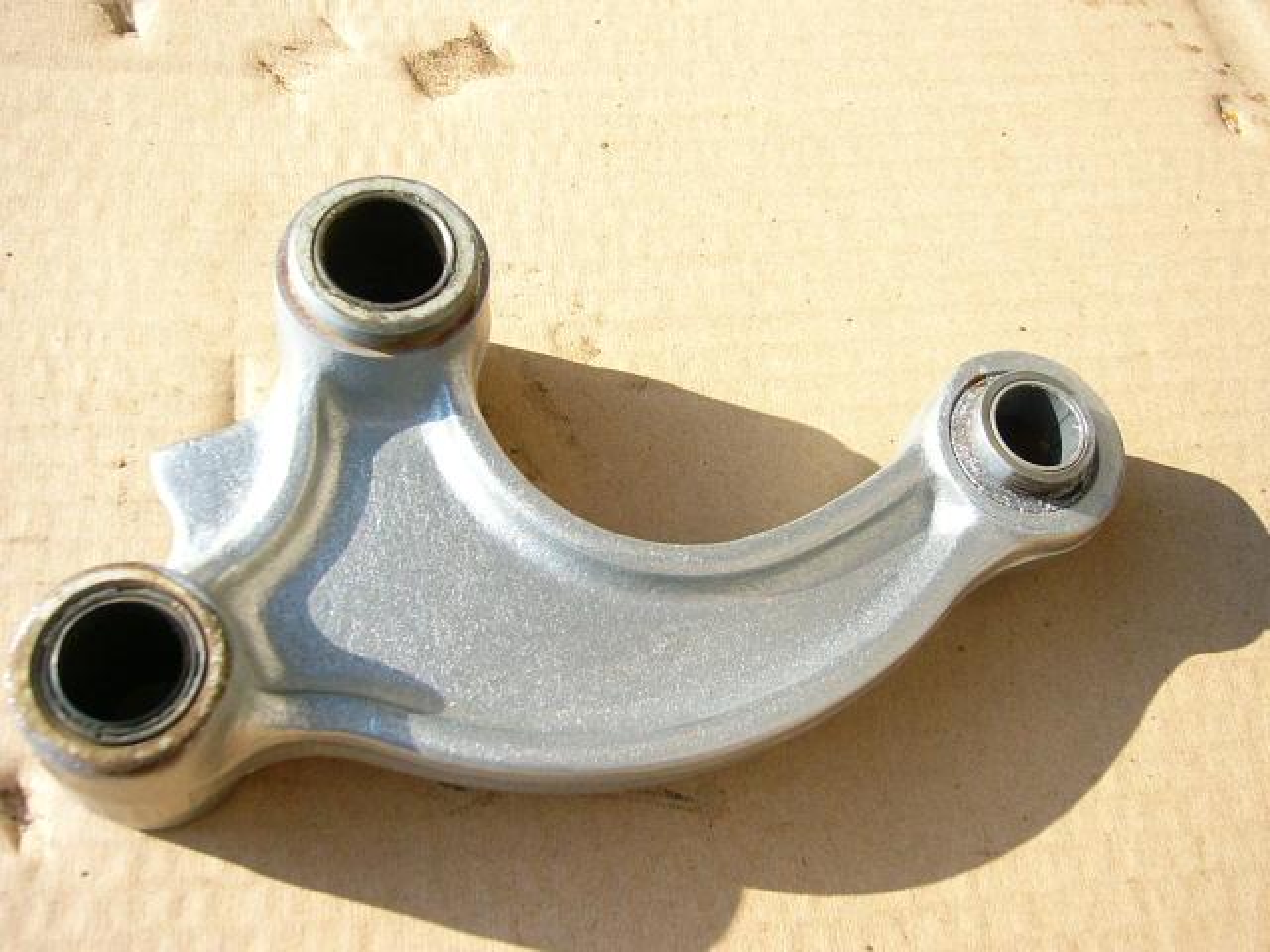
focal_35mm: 35
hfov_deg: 52.6
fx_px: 1284
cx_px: 635
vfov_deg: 40.7
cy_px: 476
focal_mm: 5.8
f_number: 8
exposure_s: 1/100
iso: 100
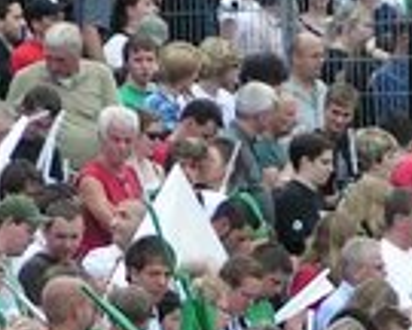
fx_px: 8279
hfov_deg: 2.8
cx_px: 348
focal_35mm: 679
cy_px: 330
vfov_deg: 2.3
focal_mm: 24
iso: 50
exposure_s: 1/160
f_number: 3.5
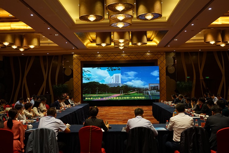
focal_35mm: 35
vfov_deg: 37.8
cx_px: 114
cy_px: 76
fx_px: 223
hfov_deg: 54.5
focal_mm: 35
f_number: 4
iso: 1250
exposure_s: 1/160
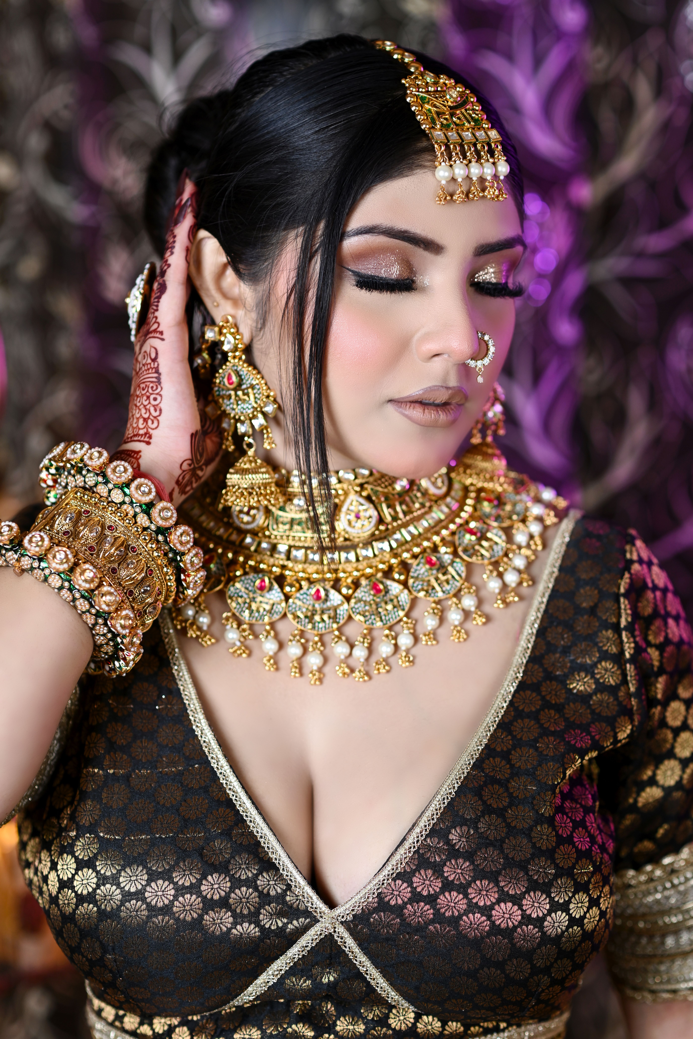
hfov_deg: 16.1
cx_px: 346
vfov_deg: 23.9
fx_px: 2454
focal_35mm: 85
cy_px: 520
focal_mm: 85
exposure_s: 1/200
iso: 200
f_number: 2.8
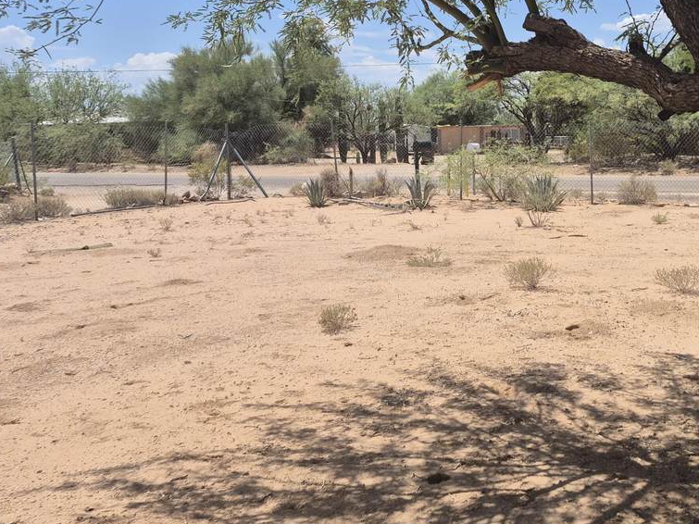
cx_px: 551
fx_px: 787
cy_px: 181
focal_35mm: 39
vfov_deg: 36.5
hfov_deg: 45.6
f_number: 1.8
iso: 25
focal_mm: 5.4
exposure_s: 1/2088
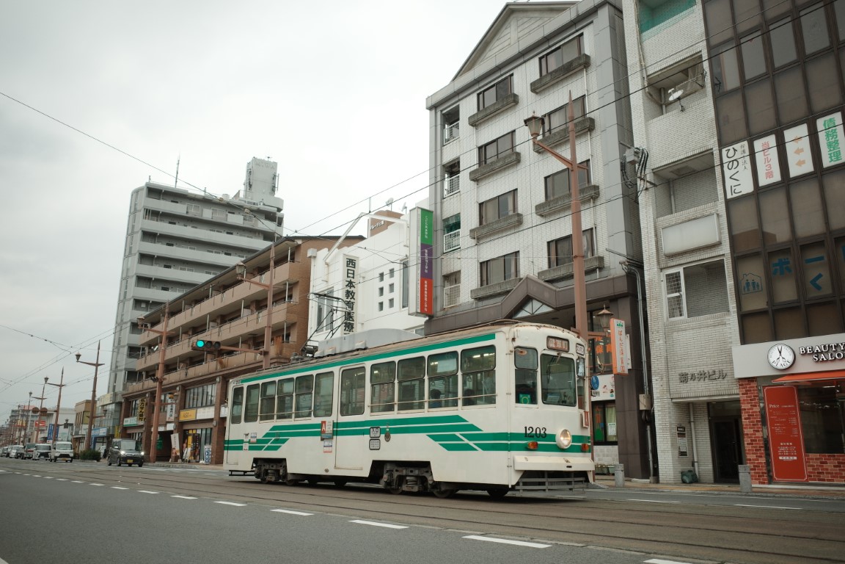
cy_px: 282
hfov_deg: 65.5
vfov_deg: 46.4
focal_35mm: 28
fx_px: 657
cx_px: 422
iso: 320
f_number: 2.8
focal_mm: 18.3
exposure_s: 1/800
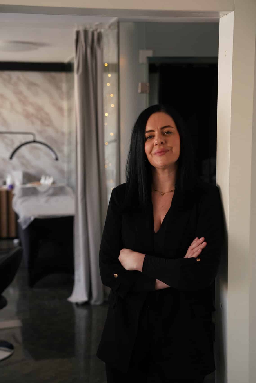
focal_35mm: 59
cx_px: 128
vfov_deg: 33.9
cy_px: 192
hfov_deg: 23.0
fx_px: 629
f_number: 4
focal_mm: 59
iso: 1250
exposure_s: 1/200
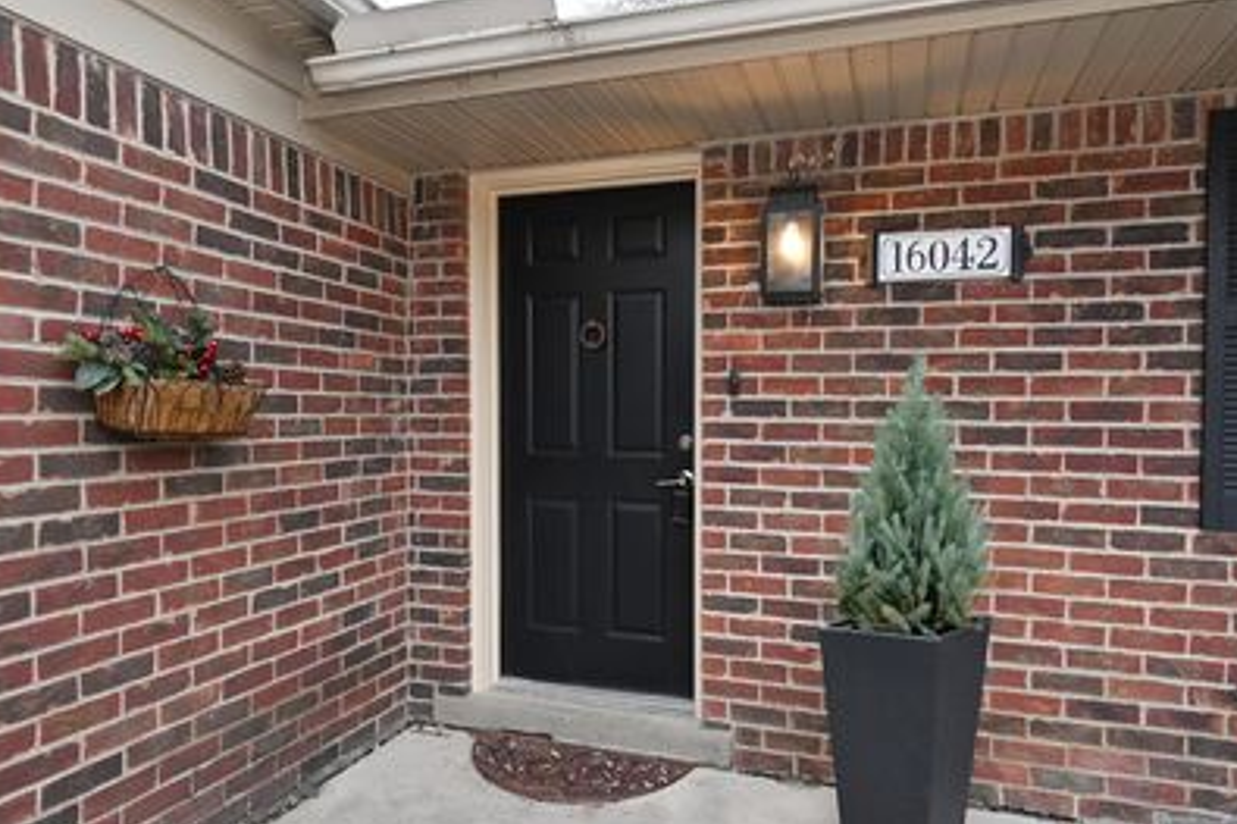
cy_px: 462
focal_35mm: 20
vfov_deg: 62.6
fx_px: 674
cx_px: 705
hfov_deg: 84.6
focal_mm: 15.5
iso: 200
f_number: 5
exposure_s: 1/100
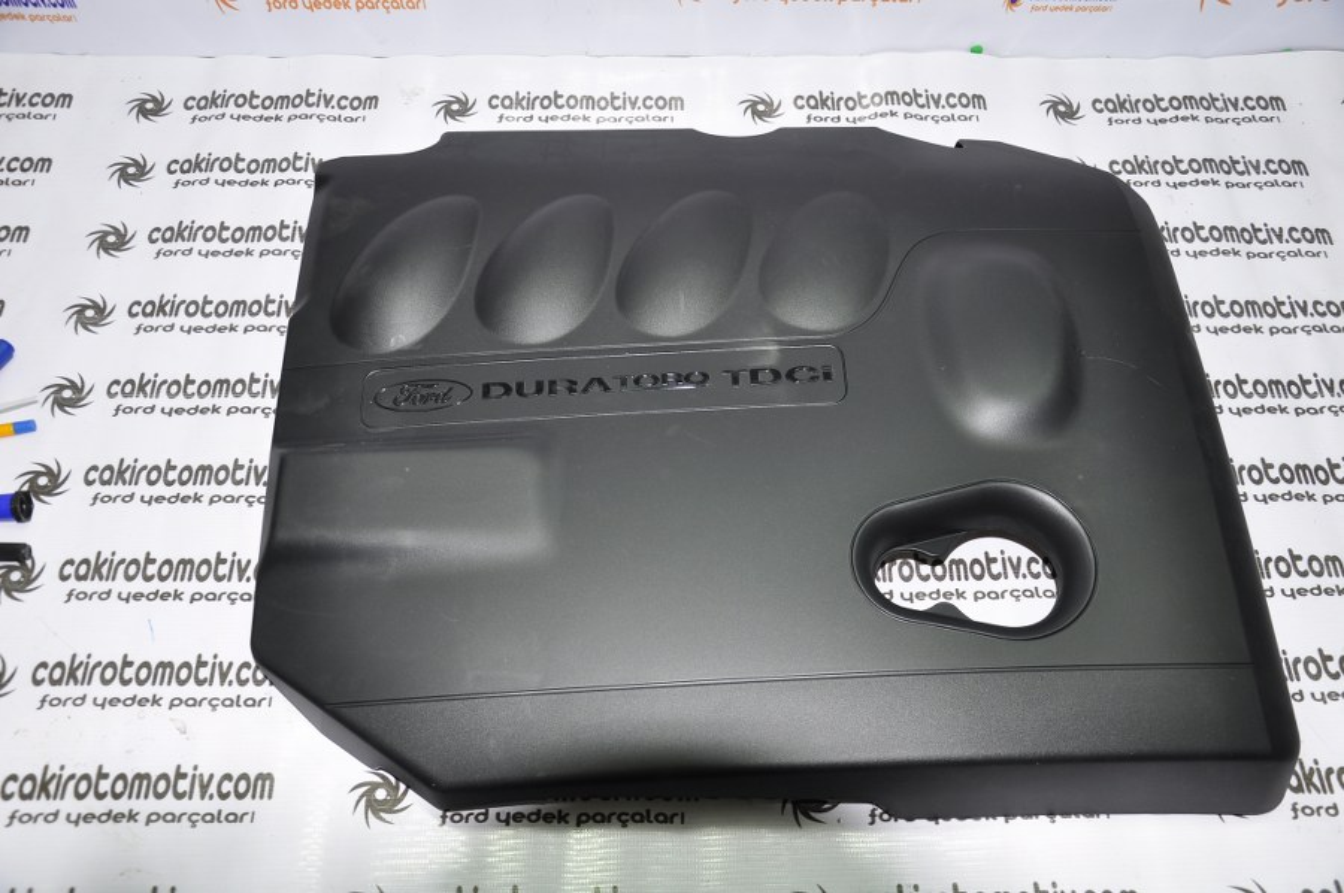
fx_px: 1231
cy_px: 446
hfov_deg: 57.3
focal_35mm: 33
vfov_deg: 39.9
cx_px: 672
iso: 200
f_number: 4.5
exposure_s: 1/60
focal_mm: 22
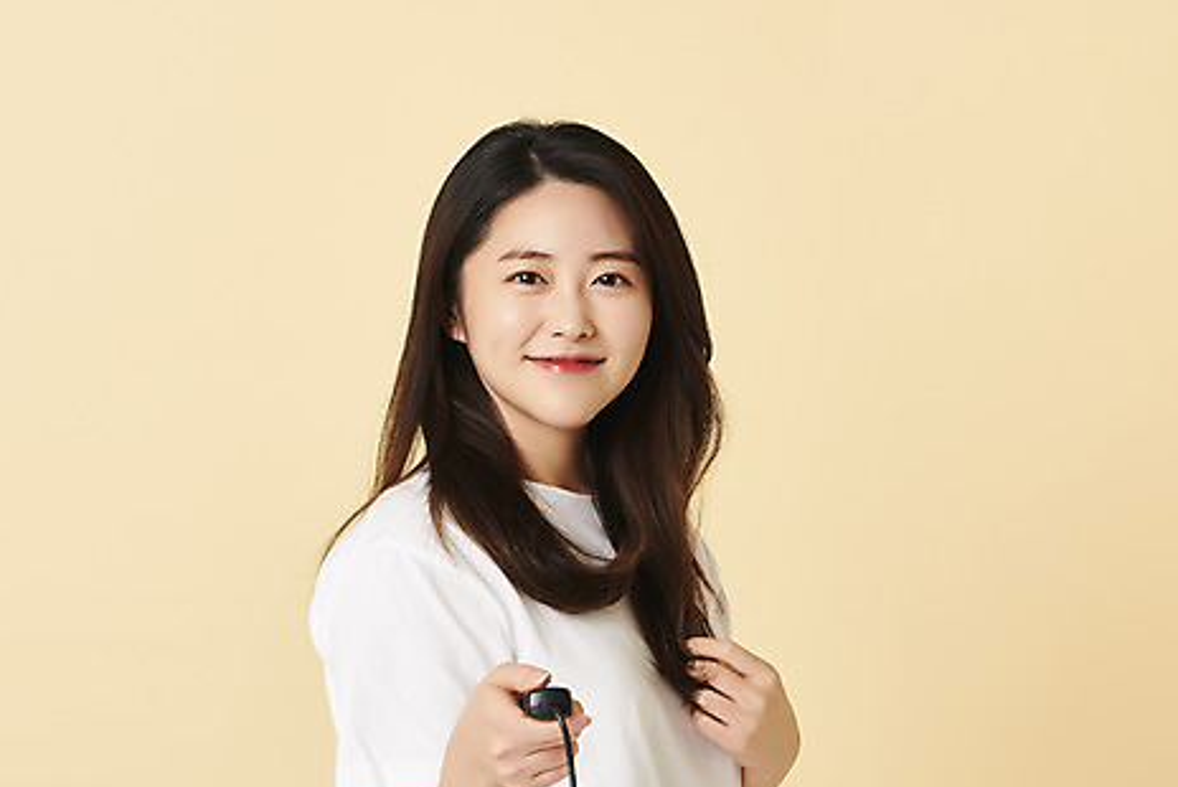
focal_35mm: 84
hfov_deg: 24.1
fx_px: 2750
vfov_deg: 16.3
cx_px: 425
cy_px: 503
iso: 100
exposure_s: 1/125
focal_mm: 65
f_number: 13
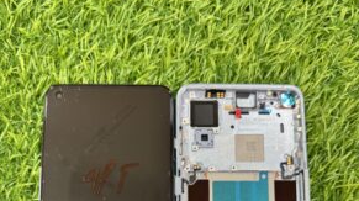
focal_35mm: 36
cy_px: 213
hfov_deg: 55.3
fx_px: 342
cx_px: 176
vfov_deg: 29.9
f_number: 1.78
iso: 125
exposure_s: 1/50
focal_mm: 6.76
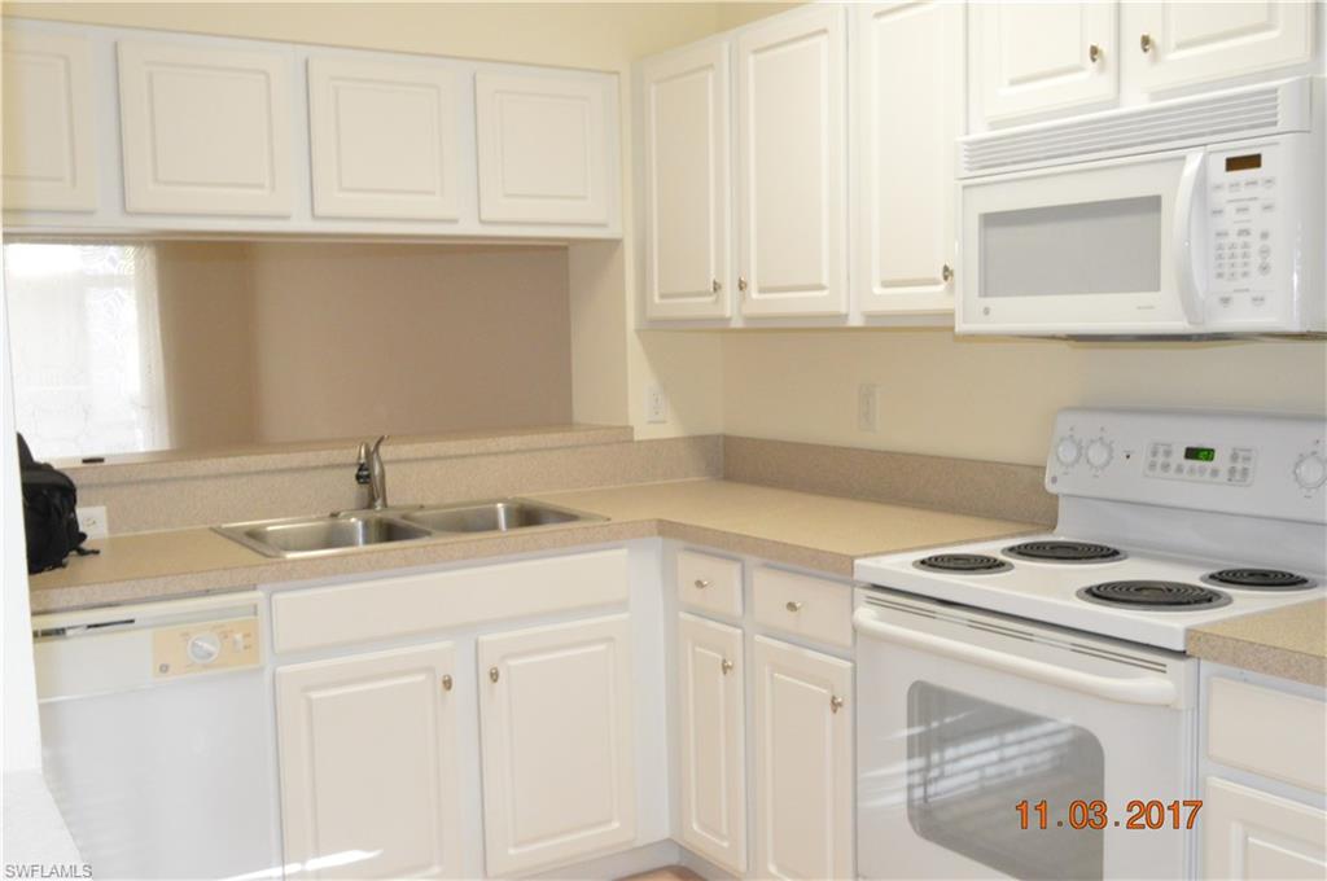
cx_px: 664
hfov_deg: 55.2
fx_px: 1270
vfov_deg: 38.3
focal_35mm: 34
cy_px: 440
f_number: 25
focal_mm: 23
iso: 3200
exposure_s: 1/13
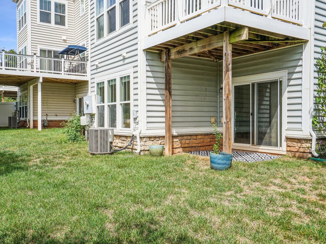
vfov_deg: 44.1
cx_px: 142
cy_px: 123
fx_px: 301
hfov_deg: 56.6
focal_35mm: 32
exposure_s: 1/800
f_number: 9
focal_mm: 29
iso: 800
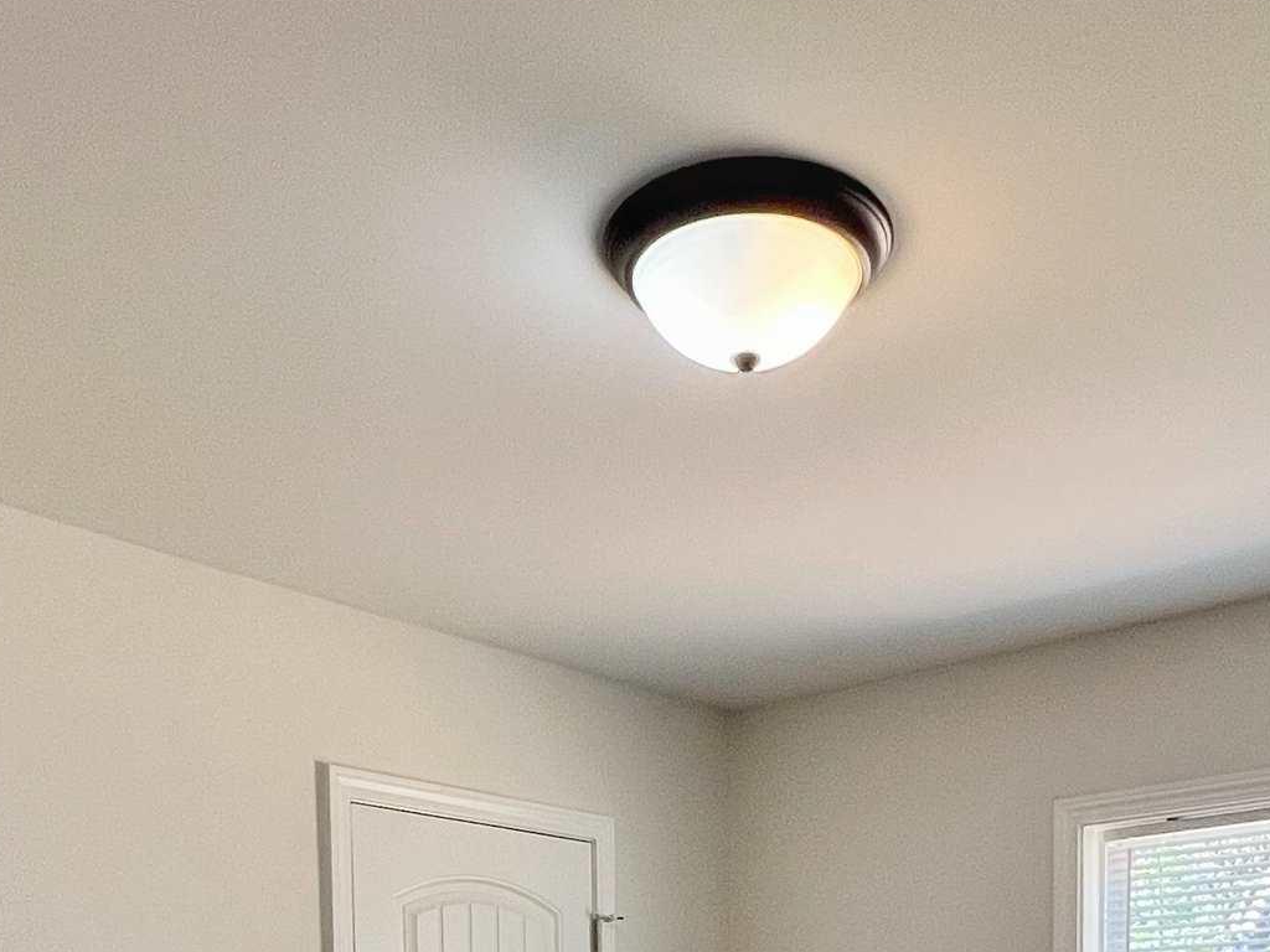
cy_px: 1231
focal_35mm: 39
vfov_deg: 29.7
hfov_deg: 47.9
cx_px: 639
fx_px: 1431
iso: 160
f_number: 1.8
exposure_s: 1/120
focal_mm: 1.57
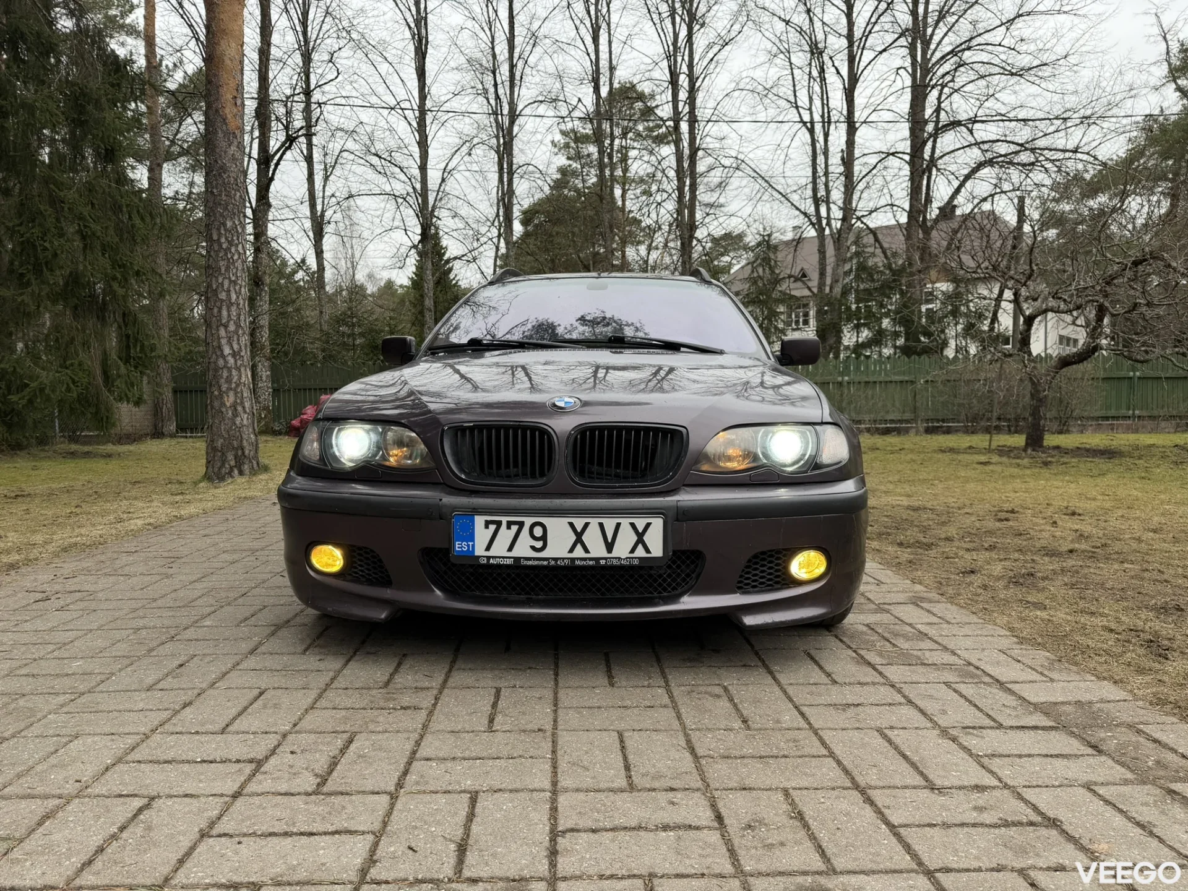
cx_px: 594
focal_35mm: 24
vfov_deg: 56.8
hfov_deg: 71.6
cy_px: 446
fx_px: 824
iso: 80
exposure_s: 1/430
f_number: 1.78
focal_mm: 6.76
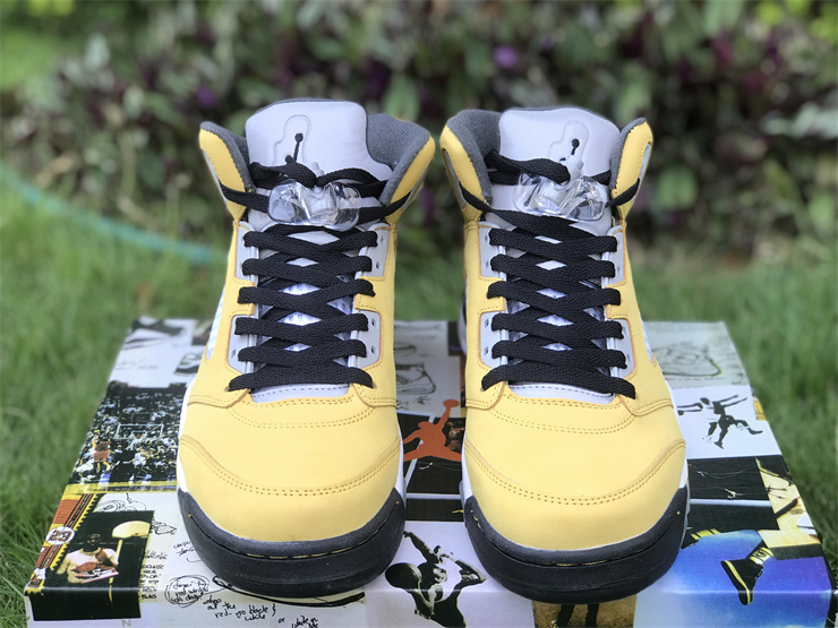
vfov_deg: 25.7
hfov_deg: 33.8
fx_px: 1380
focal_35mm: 57
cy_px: 314
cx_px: 419
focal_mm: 6.6
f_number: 2.8
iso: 20
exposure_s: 1/101
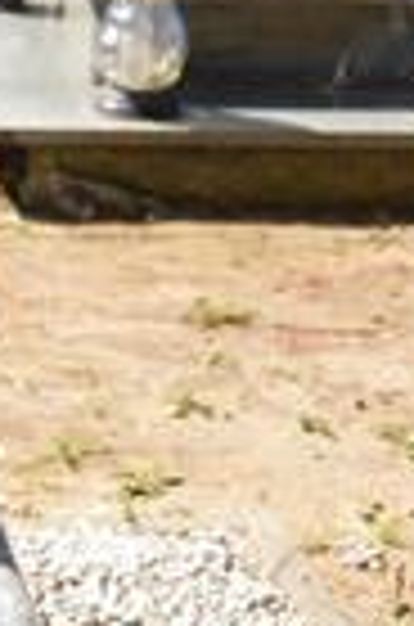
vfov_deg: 13.1
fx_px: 2635
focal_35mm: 152
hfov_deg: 8.6
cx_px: -364
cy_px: 797
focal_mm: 22
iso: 100
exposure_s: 1/200
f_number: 5
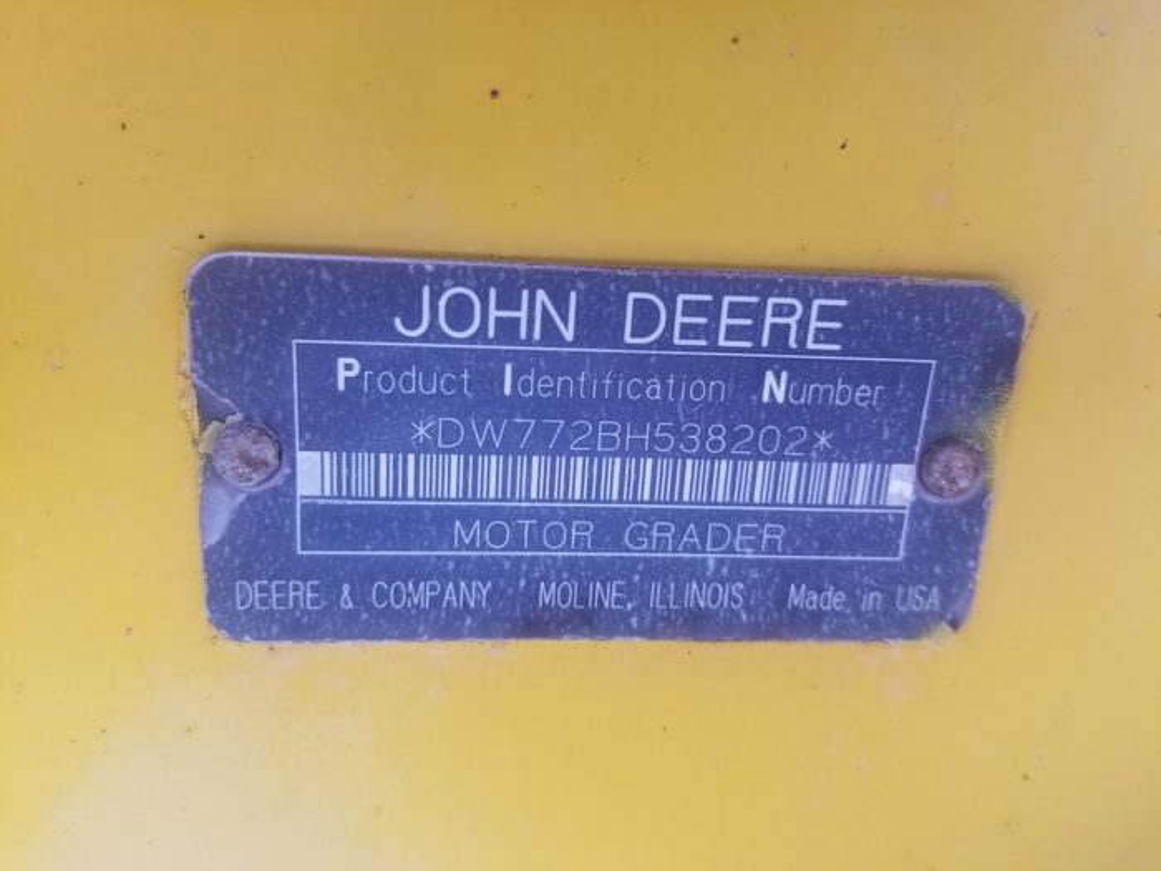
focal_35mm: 26
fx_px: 872
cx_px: 580
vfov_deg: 53.1
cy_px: 436
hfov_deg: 67.3
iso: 64
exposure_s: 1/120
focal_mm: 4.25
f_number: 1.7
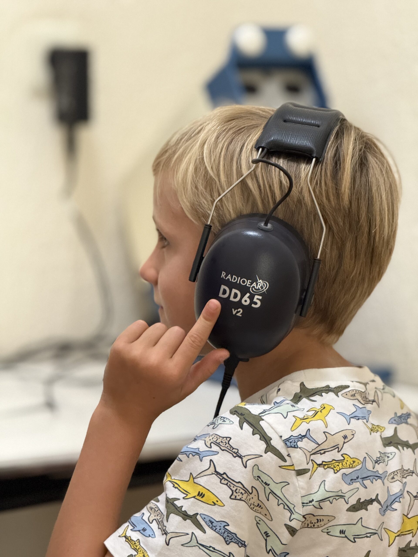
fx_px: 1932
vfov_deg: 16.4
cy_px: 278
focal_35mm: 120
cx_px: 209
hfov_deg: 12.3
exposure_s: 1/50
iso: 800
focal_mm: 15.66
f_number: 2.8
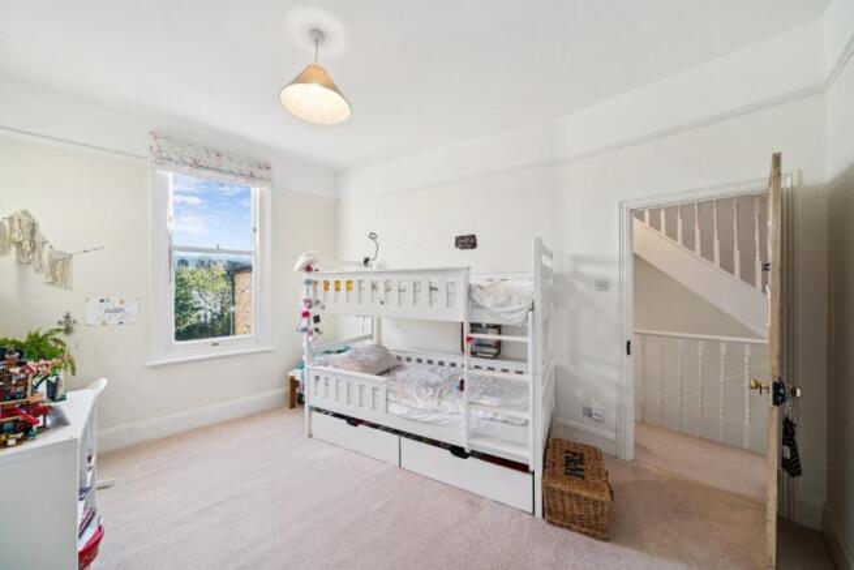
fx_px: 285
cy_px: 285
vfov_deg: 90.0
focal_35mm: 12
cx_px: 427
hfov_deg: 112.6
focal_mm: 12
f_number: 9
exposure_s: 1/25
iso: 640
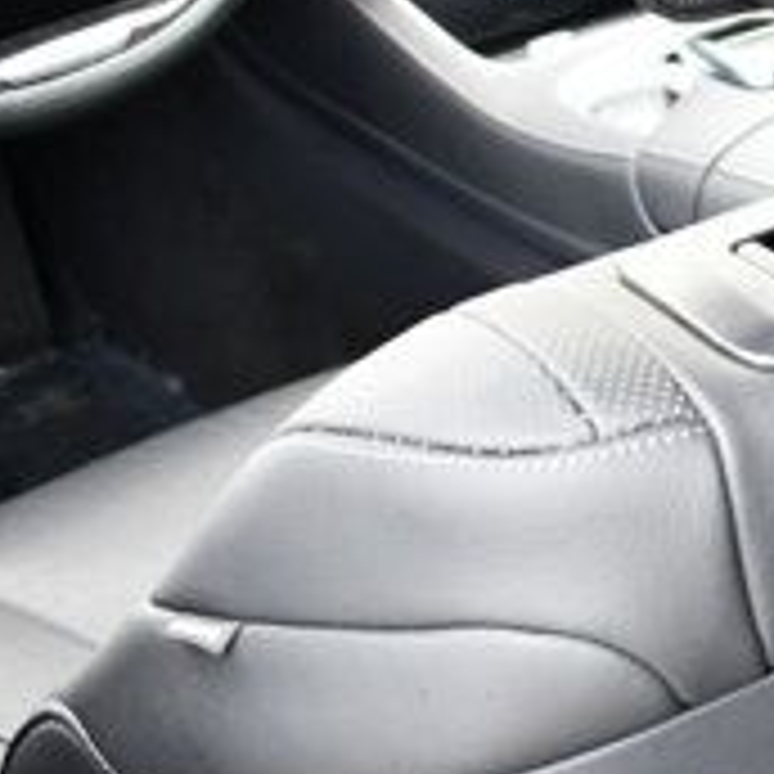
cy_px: 279
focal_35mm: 95
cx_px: 1278
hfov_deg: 16.2
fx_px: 2403
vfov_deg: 18.3
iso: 800
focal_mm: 20
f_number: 3.8
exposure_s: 1/200
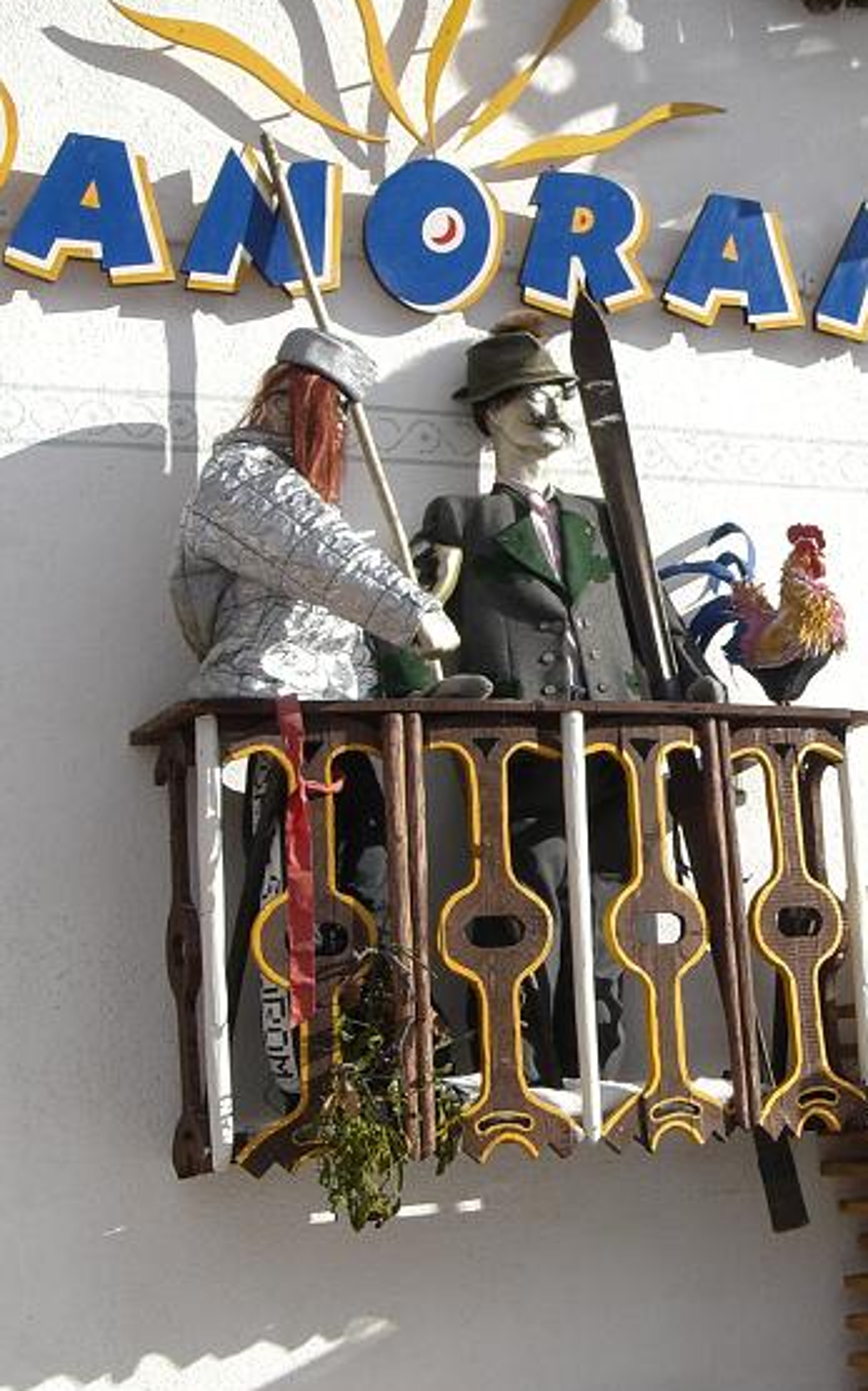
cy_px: 693
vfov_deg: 35.1
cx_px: 800
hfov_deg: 21.8
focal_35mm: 58
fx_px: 2198
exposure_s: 1/500
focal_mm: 6.3
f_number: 4.4
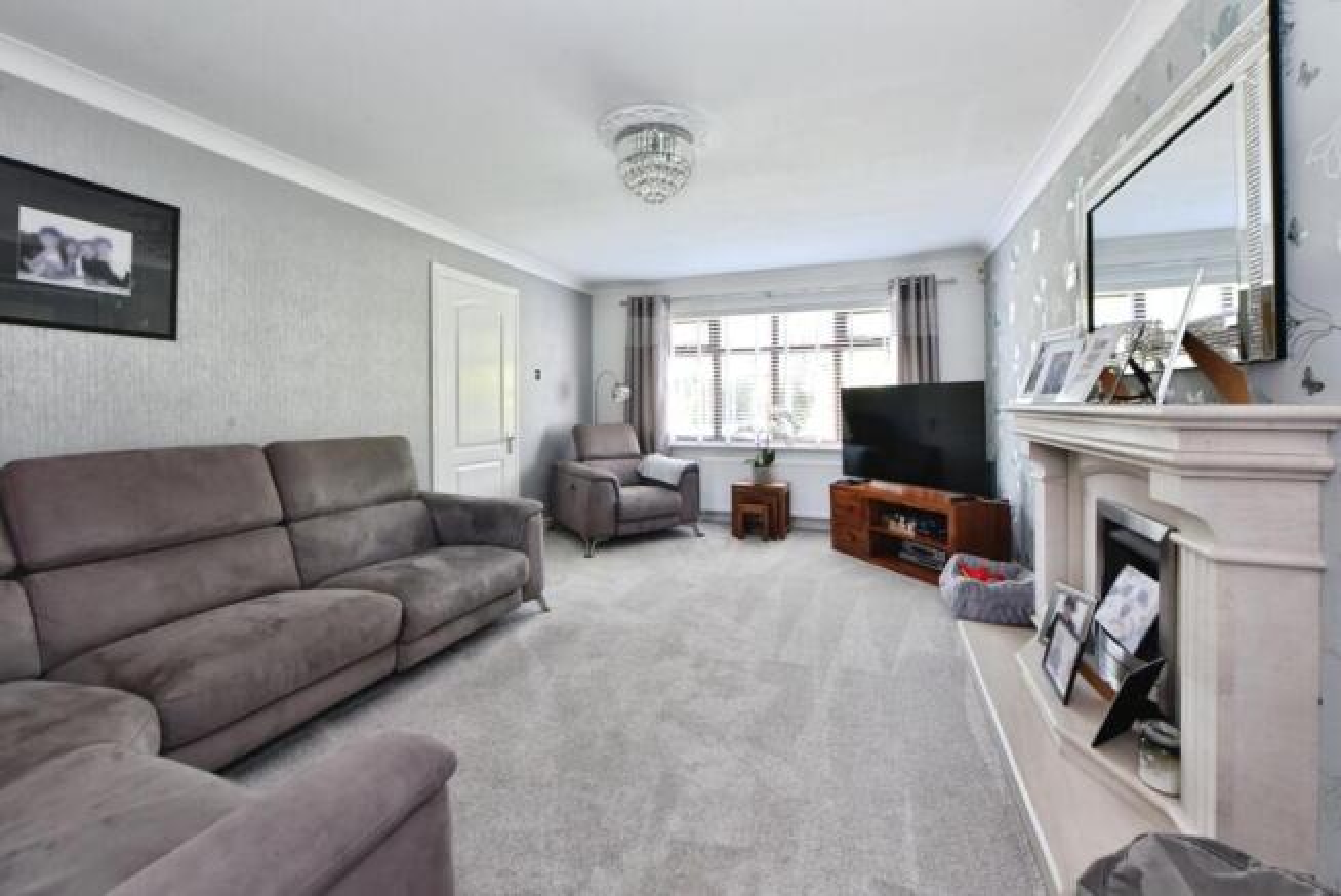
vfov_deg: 81.3
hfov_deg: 104.2
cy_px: 448
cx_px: 670
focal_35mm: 14
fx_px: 522
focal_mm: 14
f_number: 10
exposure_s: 1/15
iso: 640
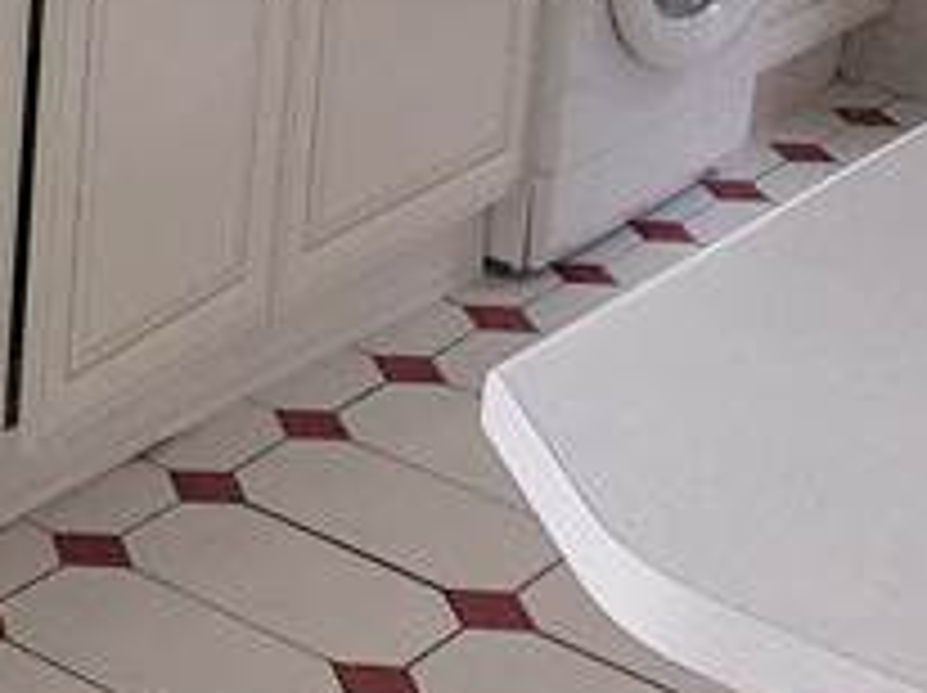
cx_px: -612
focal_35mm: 109
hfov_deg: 16.0
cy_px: -410
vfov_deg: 12.7
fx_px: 2916
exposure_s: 1/189
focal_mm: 3.99
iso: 20
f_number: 1.8
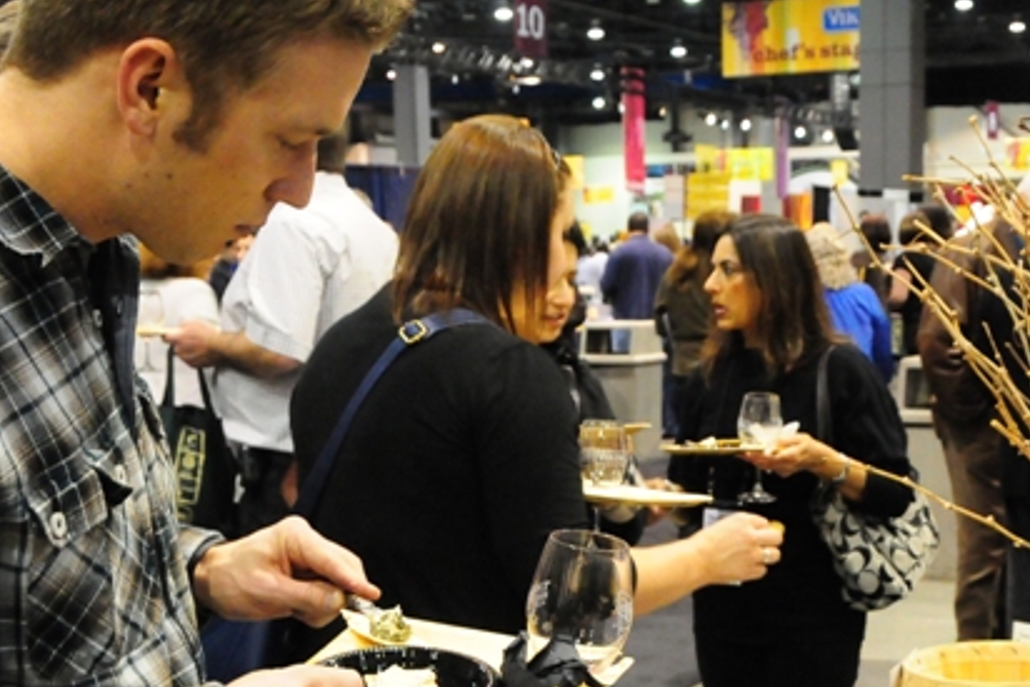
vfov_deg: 21.0
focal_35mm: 64
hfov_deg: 31.4
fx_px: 1832
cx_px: 580
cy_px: 553
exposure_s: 1/40
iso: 3200
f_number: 5.6
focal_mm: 22
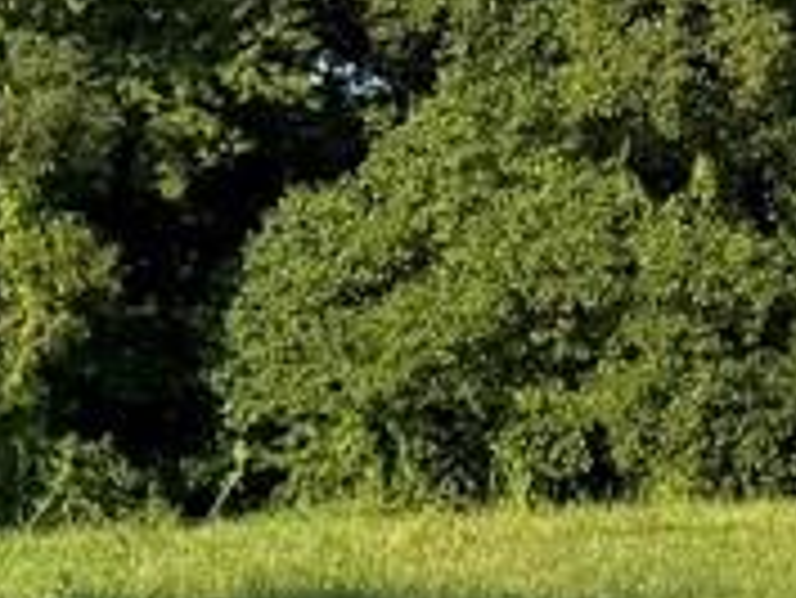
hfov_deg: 14.0
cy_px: -94
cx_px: 809
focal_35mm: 139
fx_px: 3198
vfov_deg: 10.5
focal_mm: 6.76
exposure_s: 1/2710
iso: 80
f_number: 1.78
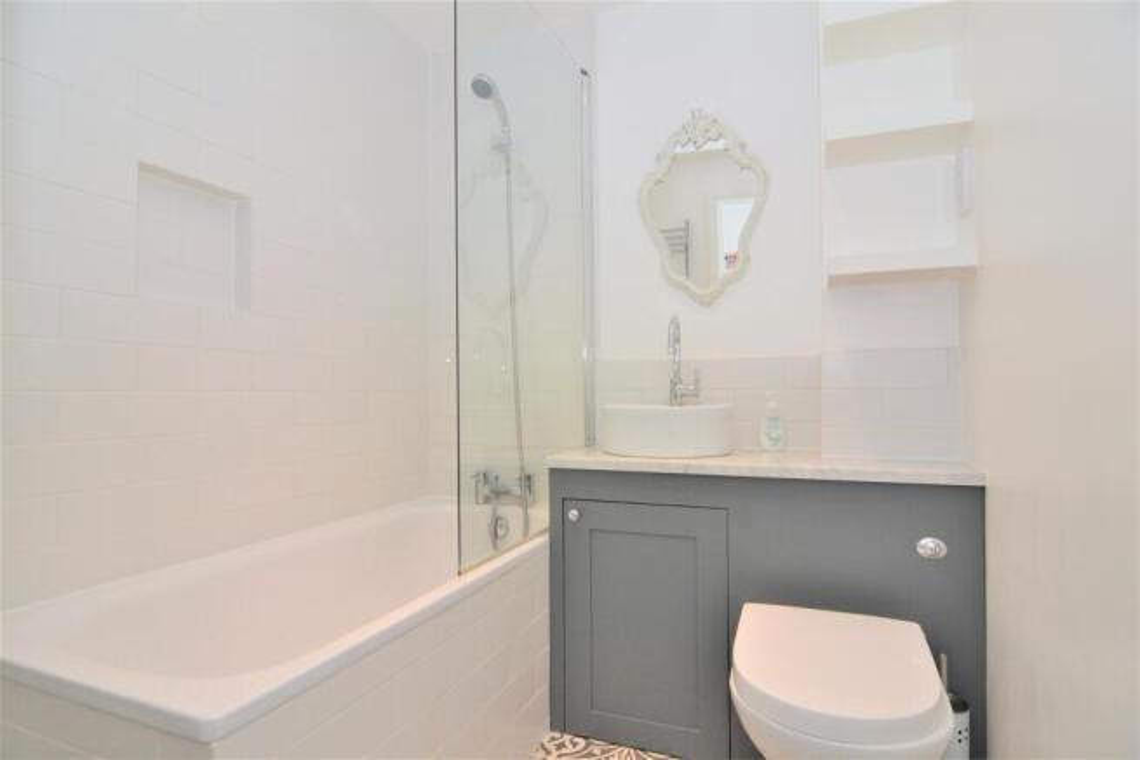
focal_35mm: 18
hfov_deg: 90.0
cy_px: 380
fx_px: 570
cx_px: 570
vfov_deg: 67.4
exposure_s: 1/60
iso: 400
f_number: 5.6
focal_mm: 12
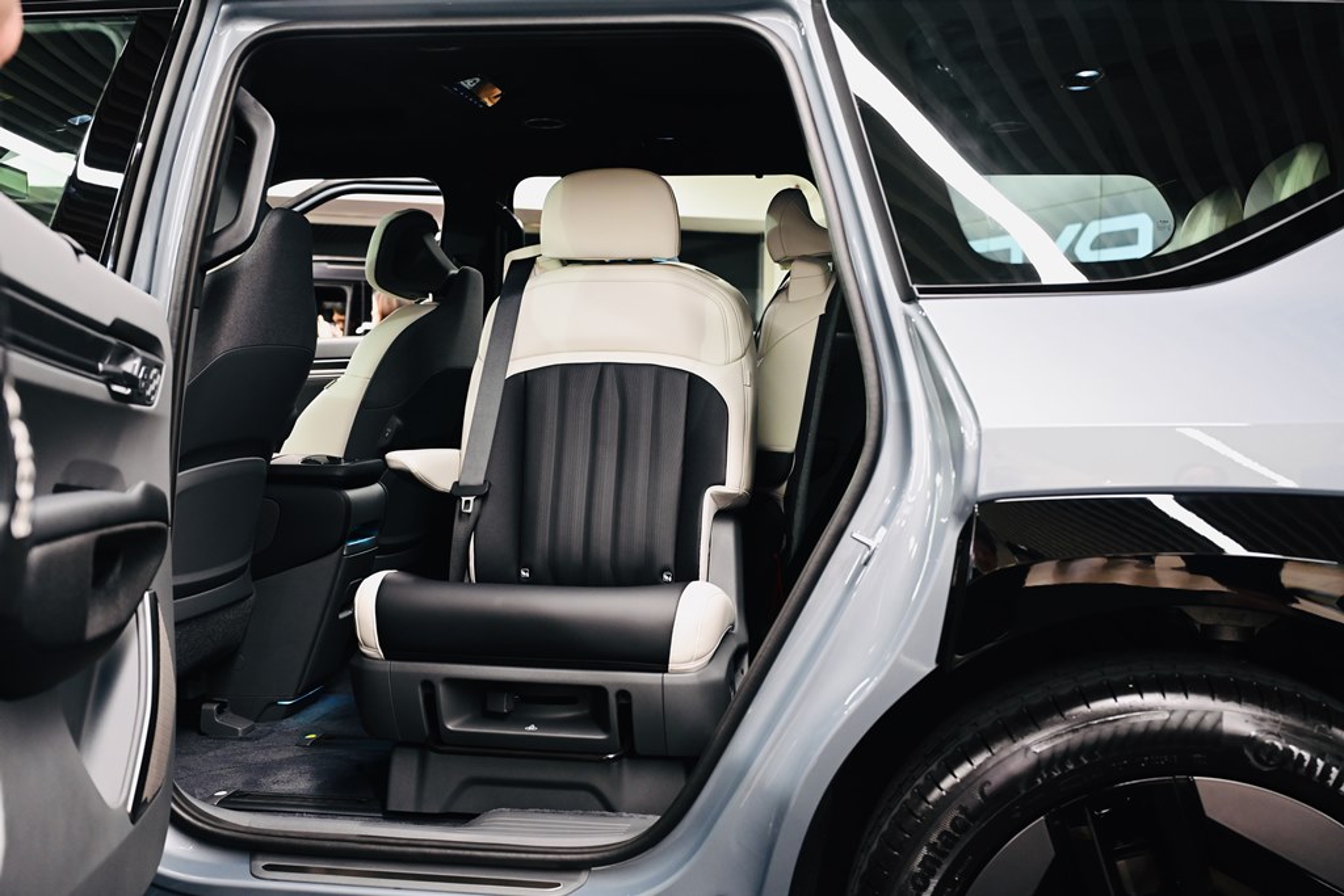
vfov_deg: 36.9
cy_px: 448
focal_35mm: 36
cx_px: 672
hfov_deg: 53.1
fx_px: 1344
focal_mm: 36
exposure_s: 1/125
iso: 1600
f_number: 4
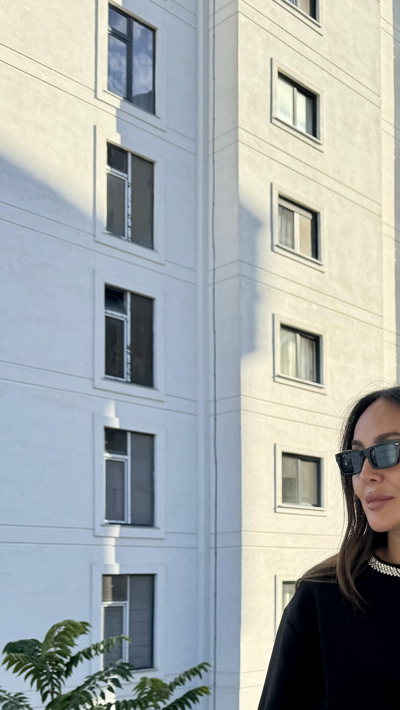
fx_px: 811
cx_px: 427
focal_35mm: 43
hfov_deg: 25.9
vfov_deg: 45.7
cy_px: 534
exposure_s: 1/1818
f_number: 1.78
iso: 80
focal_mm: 6.76
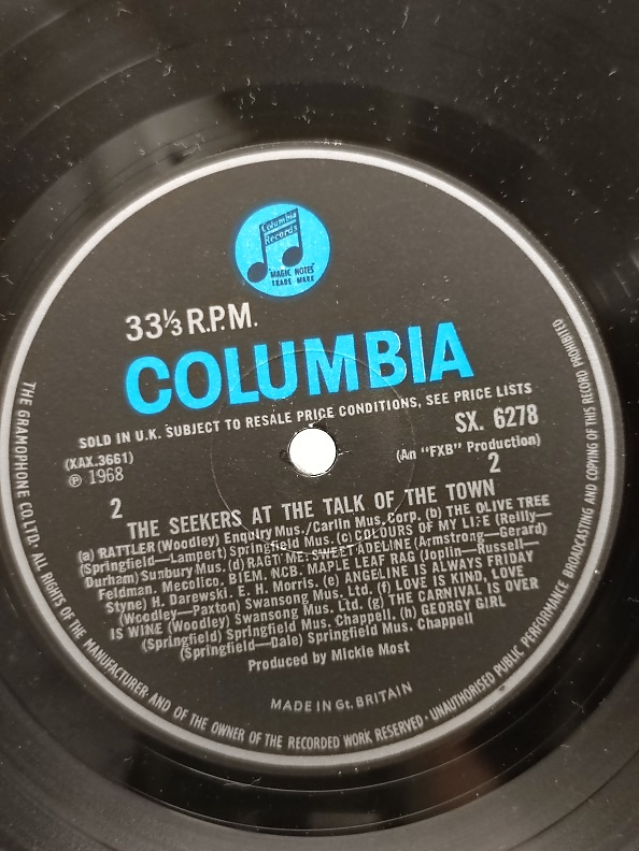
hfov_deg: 30.3
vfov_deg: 39.7
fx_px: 1181
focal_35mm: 48
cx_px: 320
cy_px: 426
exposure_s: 1/60
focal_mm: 6.72
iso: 1803
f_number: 1.69
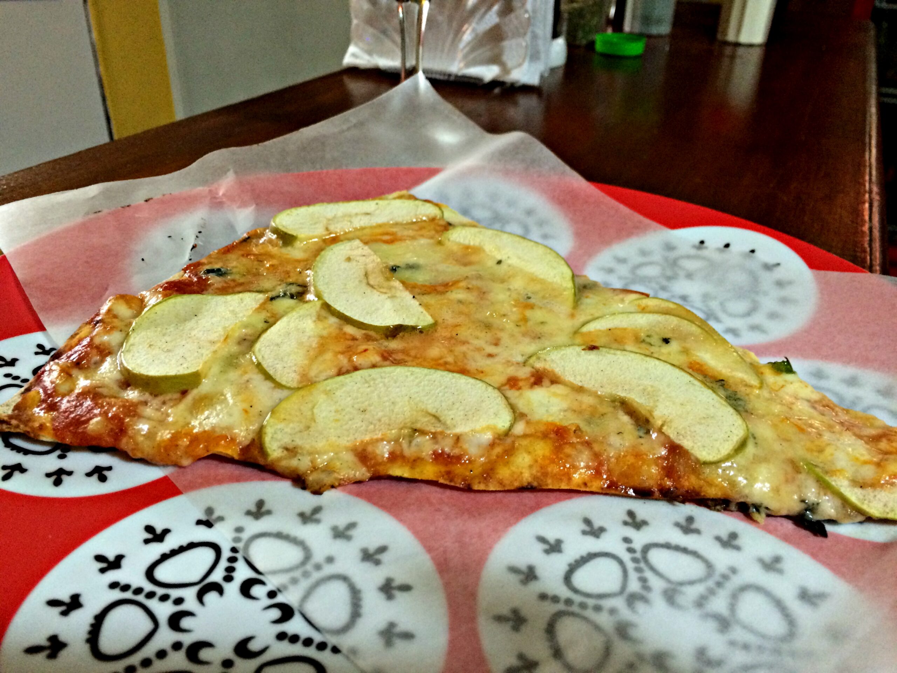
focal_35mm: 29
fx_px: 751
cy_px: 336
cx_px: 448
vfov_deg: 48.2
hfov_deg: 61.7
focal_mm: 4.15
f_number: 2.2
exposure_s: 1/30
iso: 200
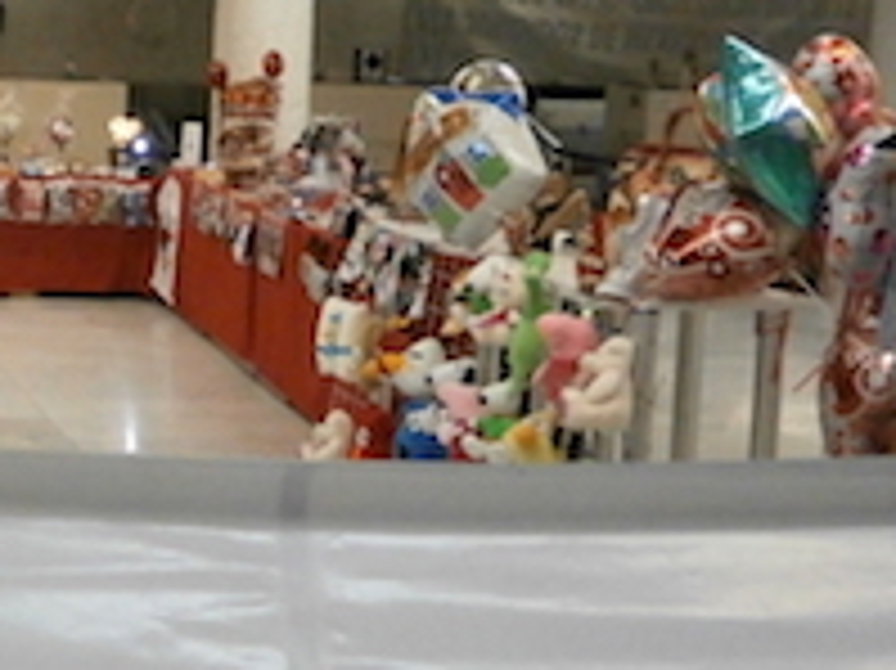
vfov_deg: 20.4
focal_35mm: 72
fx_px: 1863
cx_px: 59
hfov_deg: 26.0
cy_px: 268
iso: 800
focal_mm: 4.7
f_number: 2.8
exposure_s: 1/100
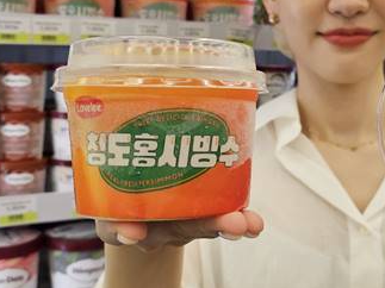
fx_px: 634
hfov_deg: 33.3
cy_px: 107
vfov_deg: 25.6
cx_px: 272
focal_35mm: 57
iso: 50
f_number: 1.7
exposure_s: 1/120
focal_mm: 6.3
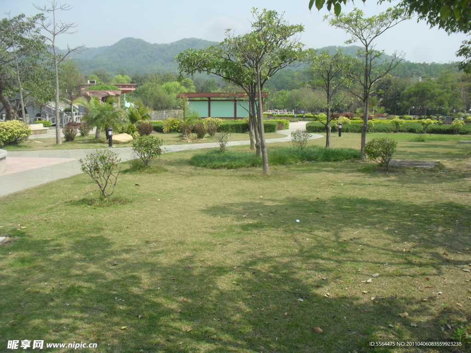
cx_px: 236
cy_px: 176
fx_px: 476
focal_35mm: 35
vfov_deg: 40.7
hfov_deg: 52.6
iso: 100
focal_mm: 6.3
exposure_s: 1/180
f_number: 8.4
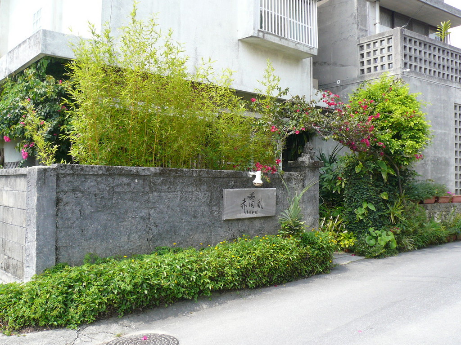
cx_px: 230
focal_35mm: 33
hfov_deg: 55.4
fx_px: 439
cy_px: 172
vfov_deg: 42.9
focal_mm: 4.6
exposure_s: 1/320
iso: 100
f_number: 2.8
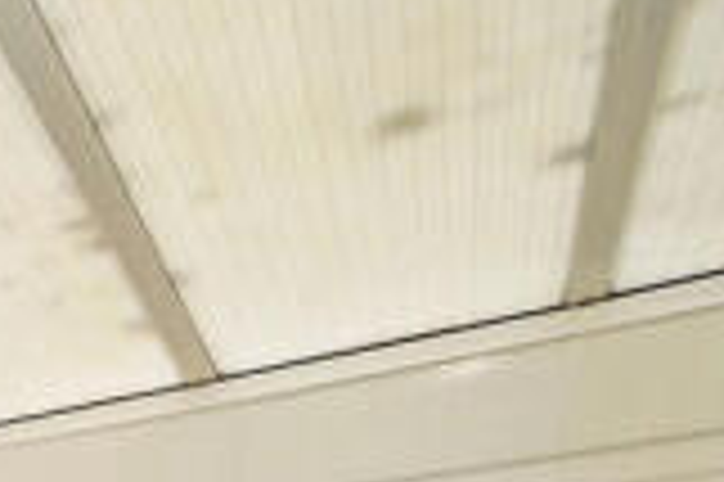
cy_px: 966
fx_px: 1226
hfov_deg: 20.5
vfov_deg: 16.7
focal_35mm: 61
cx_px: -641
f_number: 4
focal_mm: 10
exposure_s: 1/160
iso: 160
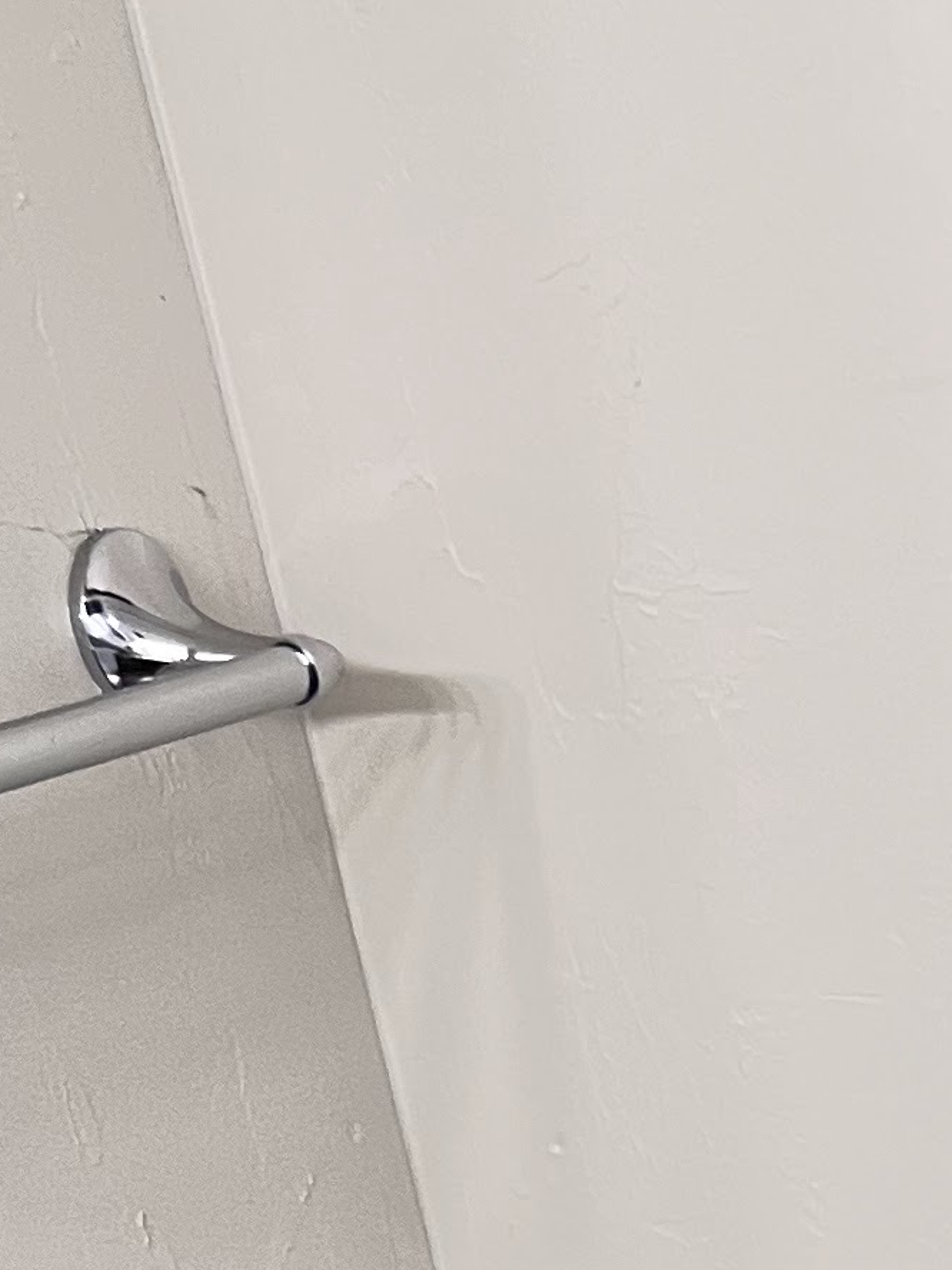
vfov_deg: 14.0
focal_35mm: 118
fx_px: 4327
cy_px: 2550
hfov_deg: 11.6
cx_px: 1732
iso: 100
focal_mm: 5.7
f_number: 1.5
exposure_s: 1/60
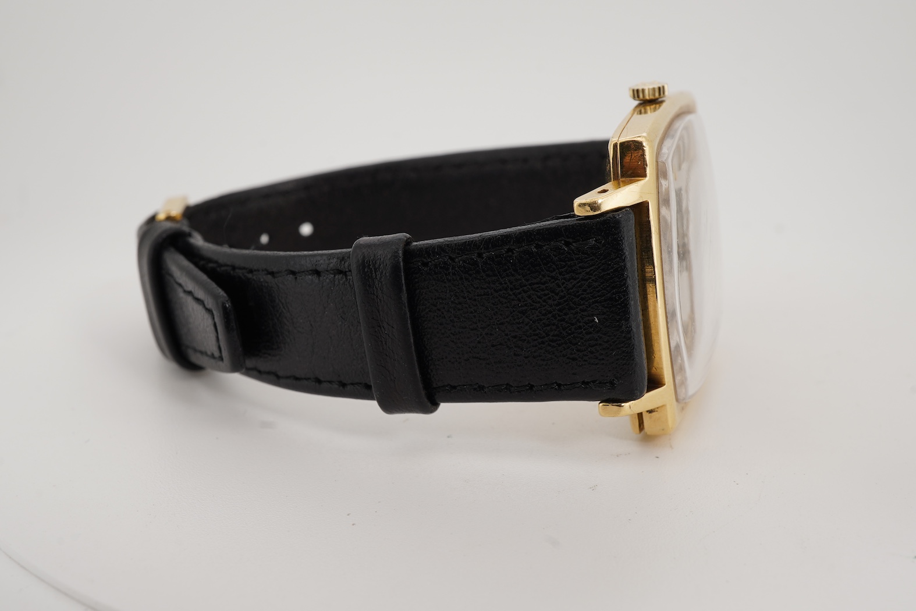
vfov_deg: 29.9
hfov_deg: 43.6
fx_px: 1145
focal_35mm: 45
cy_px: 306
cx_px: 458
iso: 160
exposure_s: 1/160
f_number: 22
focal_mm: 30
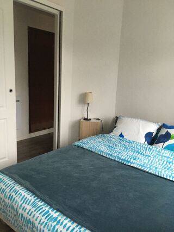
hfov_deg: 48.2
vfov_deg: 61.7
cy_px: 116
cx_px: 87
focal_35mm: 29
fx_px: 194
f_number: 2.2
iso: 200
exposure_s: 1/25
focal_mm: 4.15
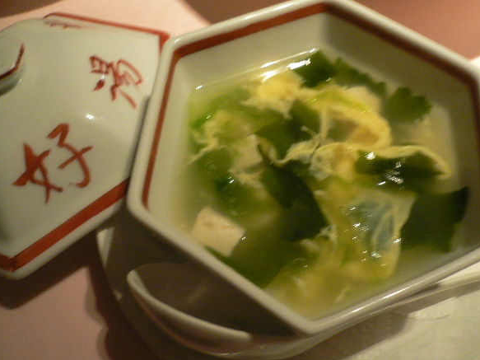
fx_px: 541
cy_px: 194
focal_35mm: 39
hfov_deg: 47.9
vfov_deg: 36.8
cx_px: 245
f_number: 2.8
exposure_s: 1/8
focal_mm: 5.8
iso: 200
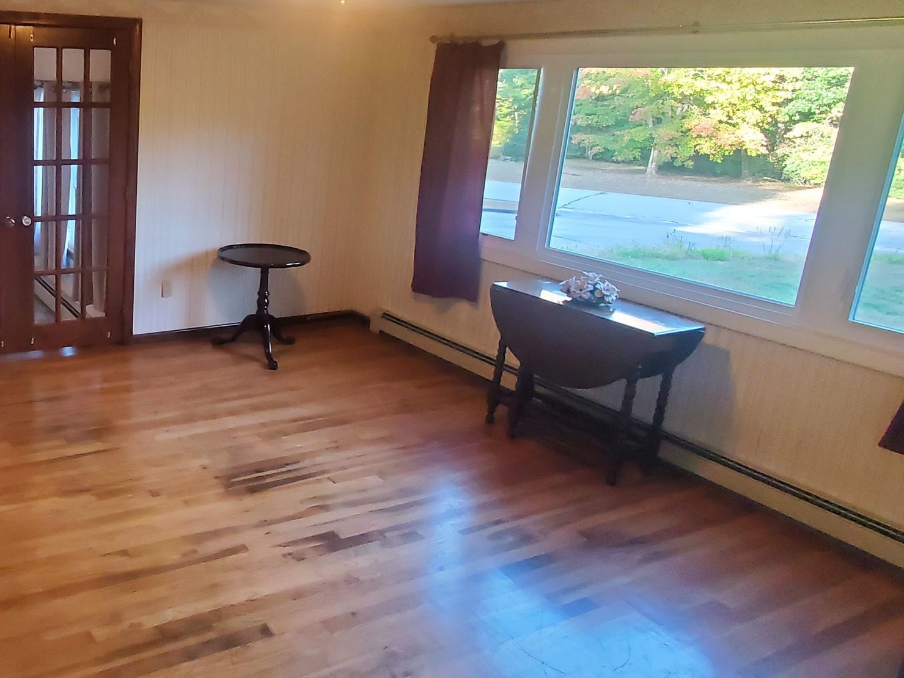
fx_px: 705
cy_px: 267
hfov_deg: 57.4
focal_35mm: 27
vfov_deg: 51.0
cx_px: 114
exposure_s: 1/40
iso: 500
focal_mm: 1.8
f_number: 2.2
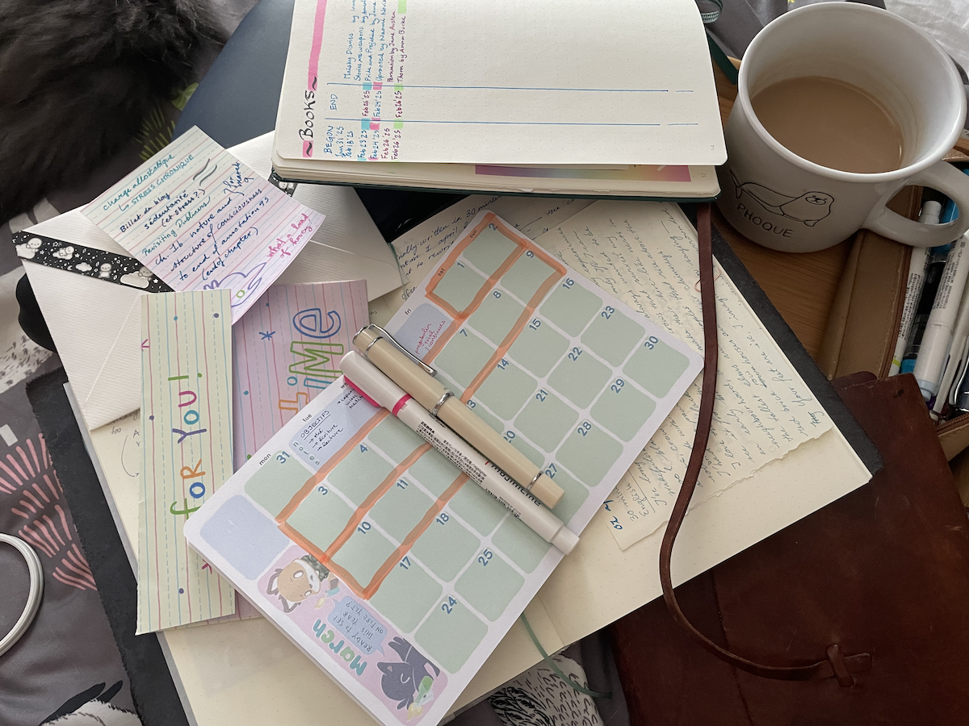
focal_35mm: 26
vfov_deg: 53.1
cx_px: 484
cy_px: 363
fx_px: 728
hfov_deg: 67.3
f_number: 1.6
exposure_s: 1/60
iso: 320
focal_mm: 4.2
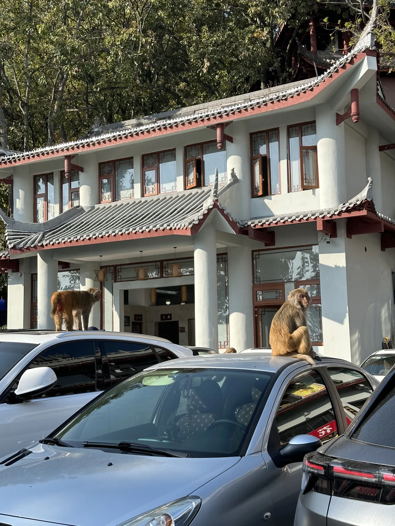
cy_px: 263
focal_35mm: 48
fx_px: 730
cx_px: 198
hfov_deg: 30.3
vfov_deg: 39.7
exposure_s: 1/1992
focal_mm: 6.86
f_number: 1.78
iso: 64
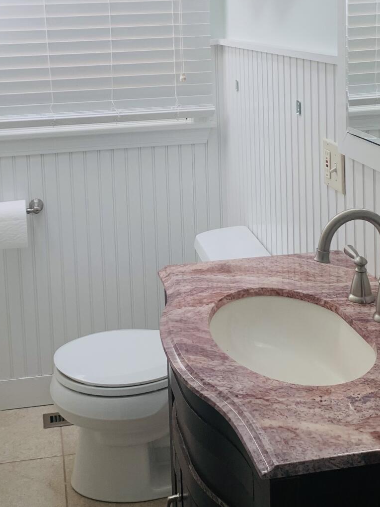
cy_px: 86
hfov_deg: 28.5
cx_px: 166
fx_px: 746
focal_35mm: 51
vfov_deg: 36.0
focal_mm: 4.25
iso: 25
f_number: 1.8
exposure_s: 1/270
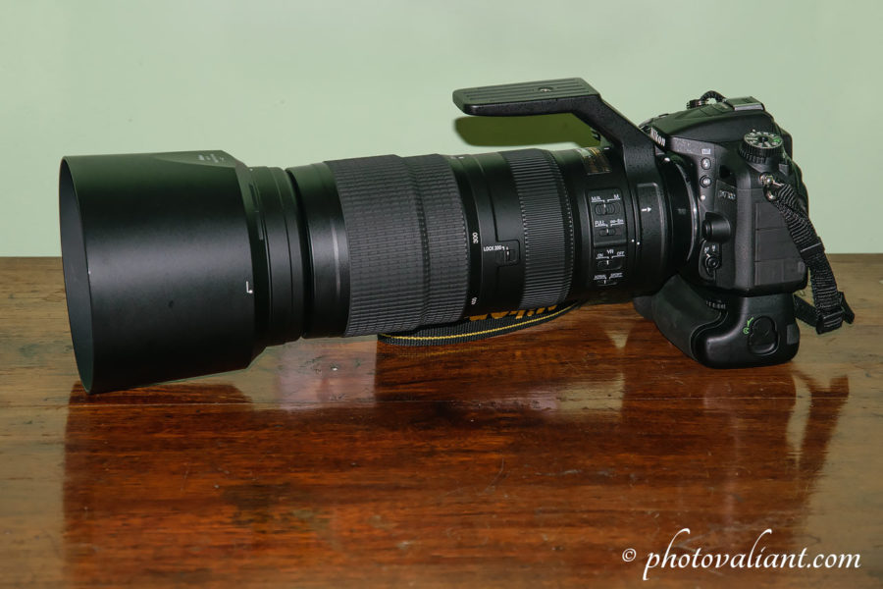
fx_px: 2134
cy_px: 294
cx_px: 442
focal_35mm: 87
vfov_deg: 15.7
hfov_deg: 23.4
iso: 400
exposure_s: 1/60
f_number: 5.6
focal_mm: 58
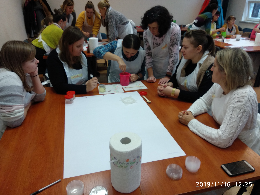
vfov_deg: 53.1
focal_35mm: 26
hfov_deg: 67.3
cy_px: 98
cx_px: 130
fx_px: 195
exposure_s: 1/50
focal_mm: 3.81
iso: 320
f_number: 2.2
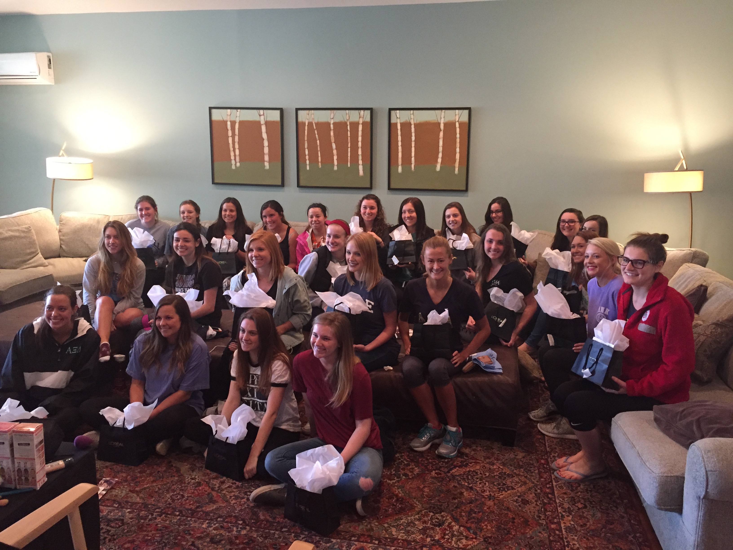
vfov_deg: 48.2
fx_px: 614
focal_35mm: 29
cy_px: 275
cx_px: 366
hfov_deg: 61.7
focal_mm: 4.15
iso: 250
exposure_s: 1/30
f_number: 2.2
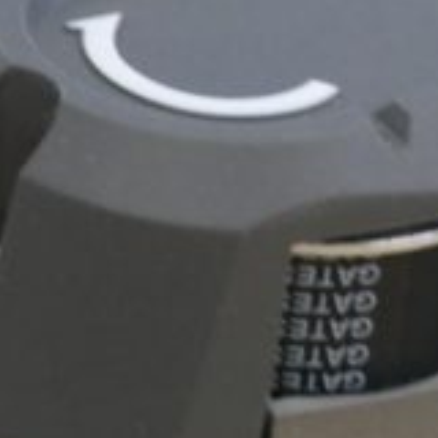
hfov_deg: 1.9
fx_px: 13170
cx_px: 731
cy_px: 134
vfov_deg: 1.9
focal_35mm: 920
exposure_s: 1/160
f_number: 5.5
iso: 3200
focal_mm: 120
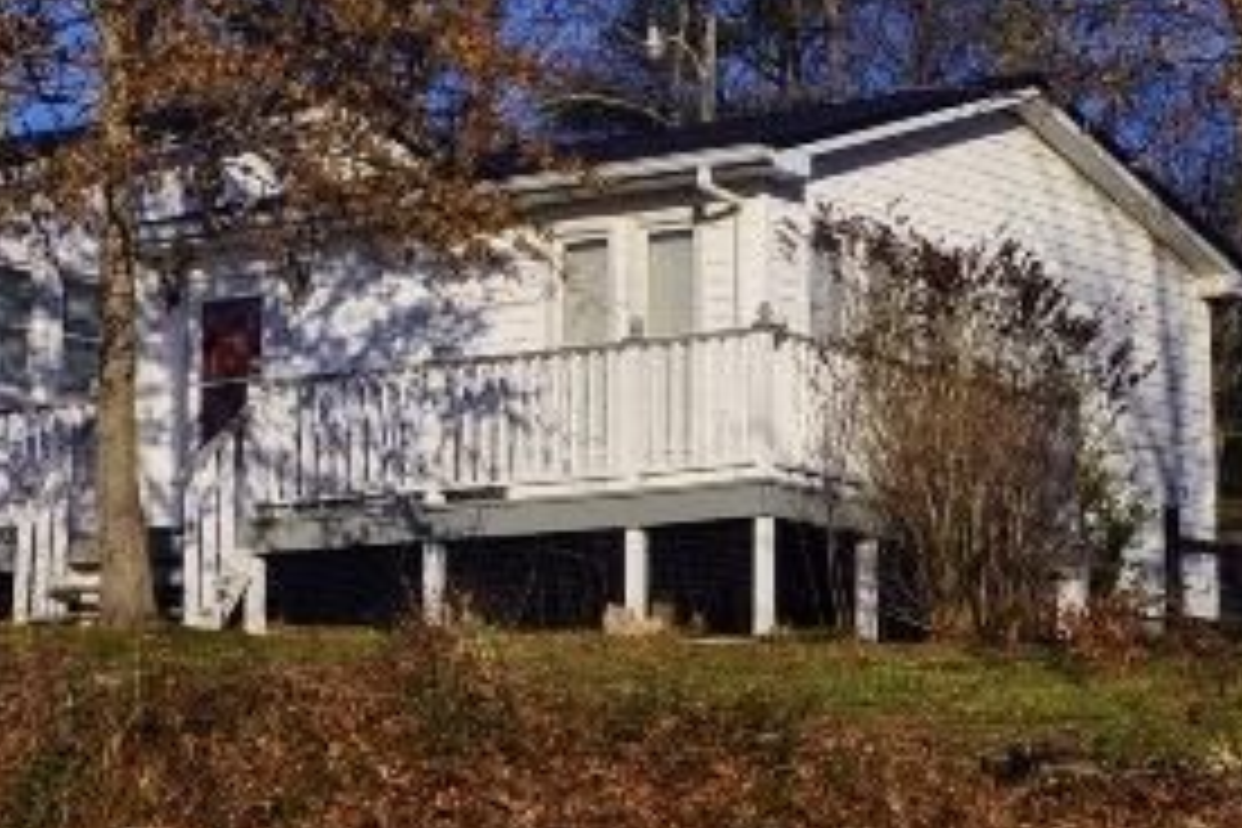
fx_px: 3898
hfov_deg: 18.0
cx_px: 284
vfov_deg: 12.1
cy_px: 200
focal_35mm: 113
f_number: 11
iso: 200
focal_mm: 26
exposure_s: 1/400
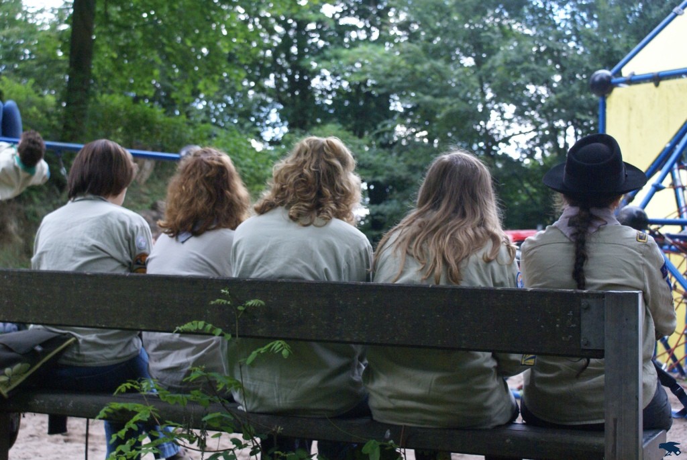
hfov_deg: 33.4
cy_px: 230
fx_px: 1146
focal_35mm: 60
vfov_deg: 22.7
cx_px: 344
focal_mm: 40
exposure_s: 1/125
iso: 800
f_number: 5.6
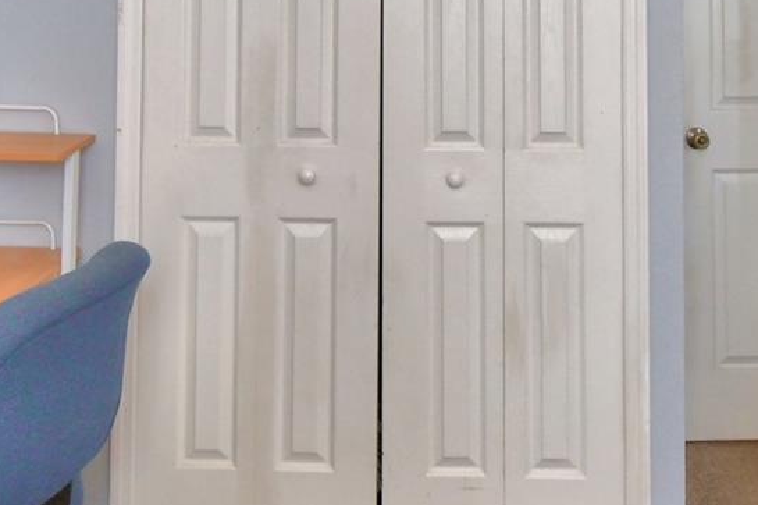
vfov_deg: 27.7
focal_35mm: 44
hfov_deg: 44.4
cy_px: -57
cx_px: 440
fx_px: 926
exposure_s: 1/50
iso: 400
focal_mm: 10
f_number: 4.5
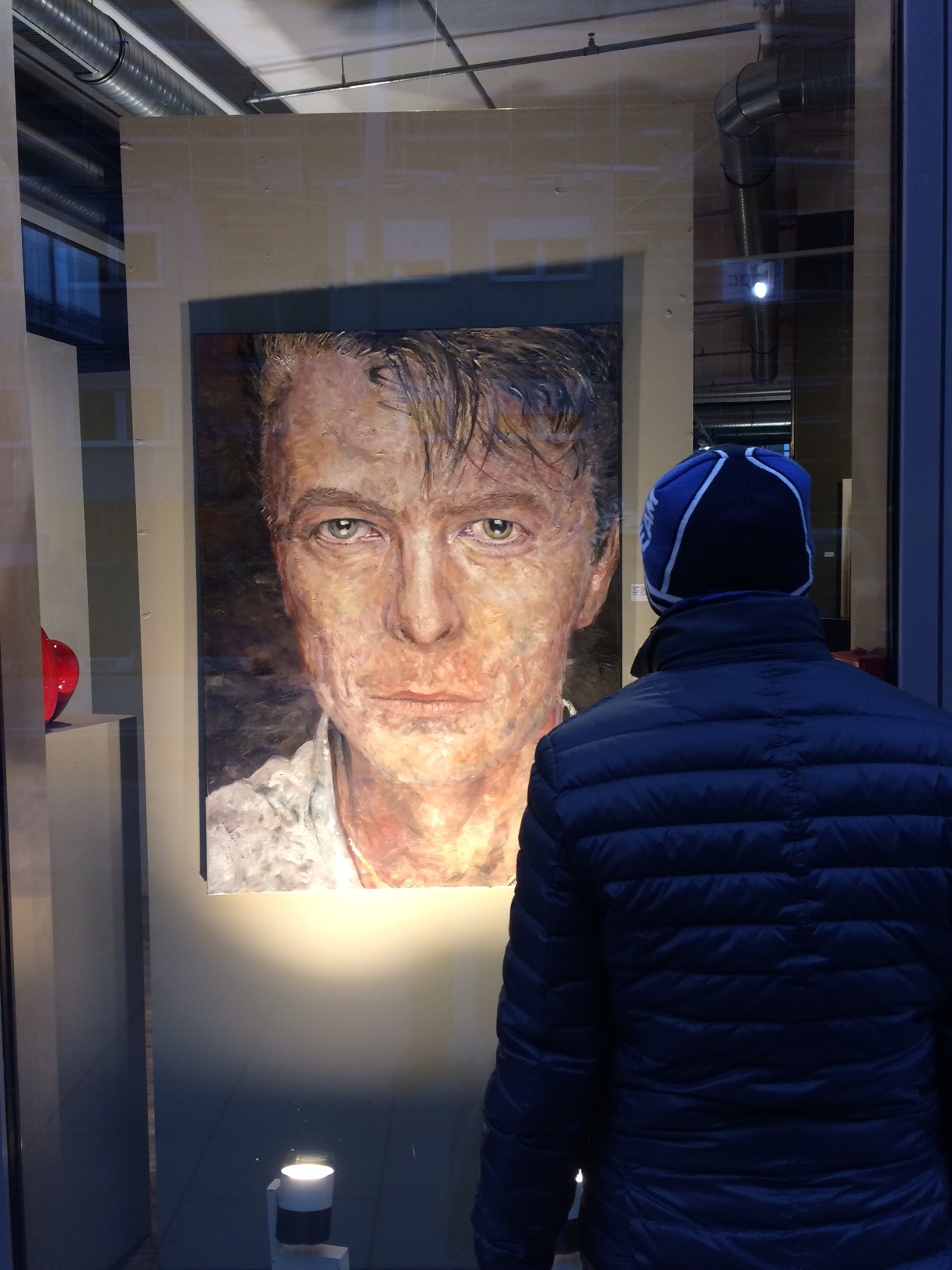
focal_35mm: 29
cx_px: 476
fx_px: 1063
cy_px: 635
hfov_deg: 48.2
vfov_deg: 61.7
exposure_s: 1/33
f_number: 2.2
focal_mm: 4.15
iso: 40
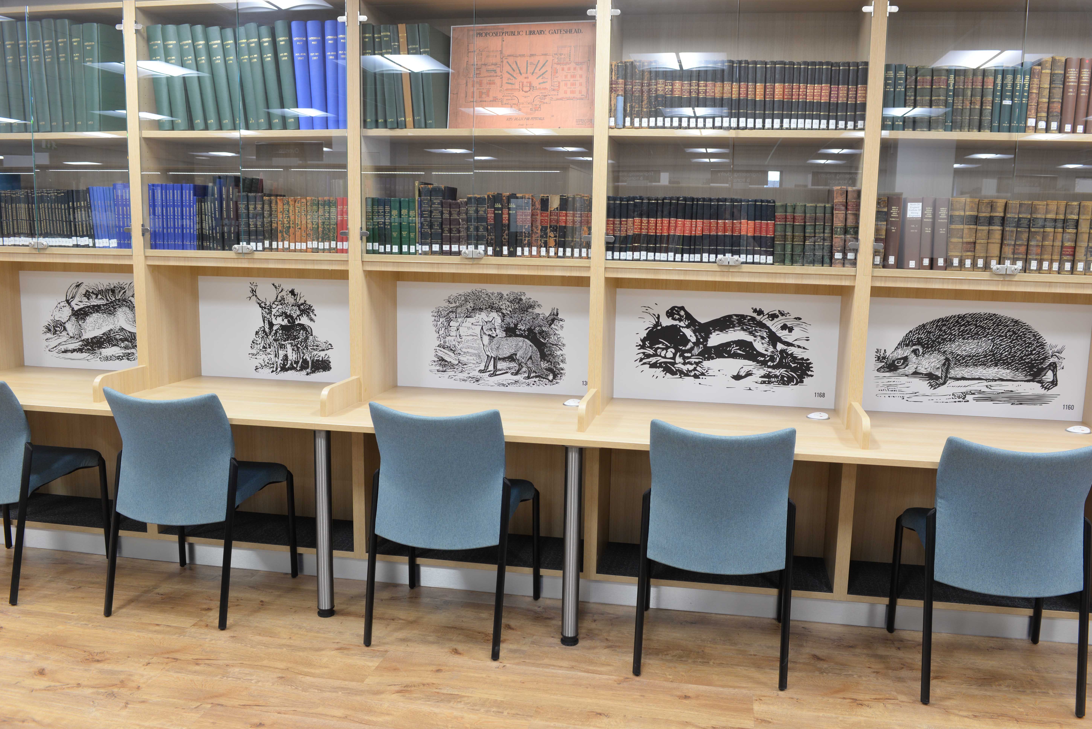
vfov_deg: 45.0
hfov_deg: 63.6
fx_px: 880
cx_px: 563
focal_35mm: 29
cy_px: 361
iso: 400
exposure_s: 1/8
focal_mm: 28
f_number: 8
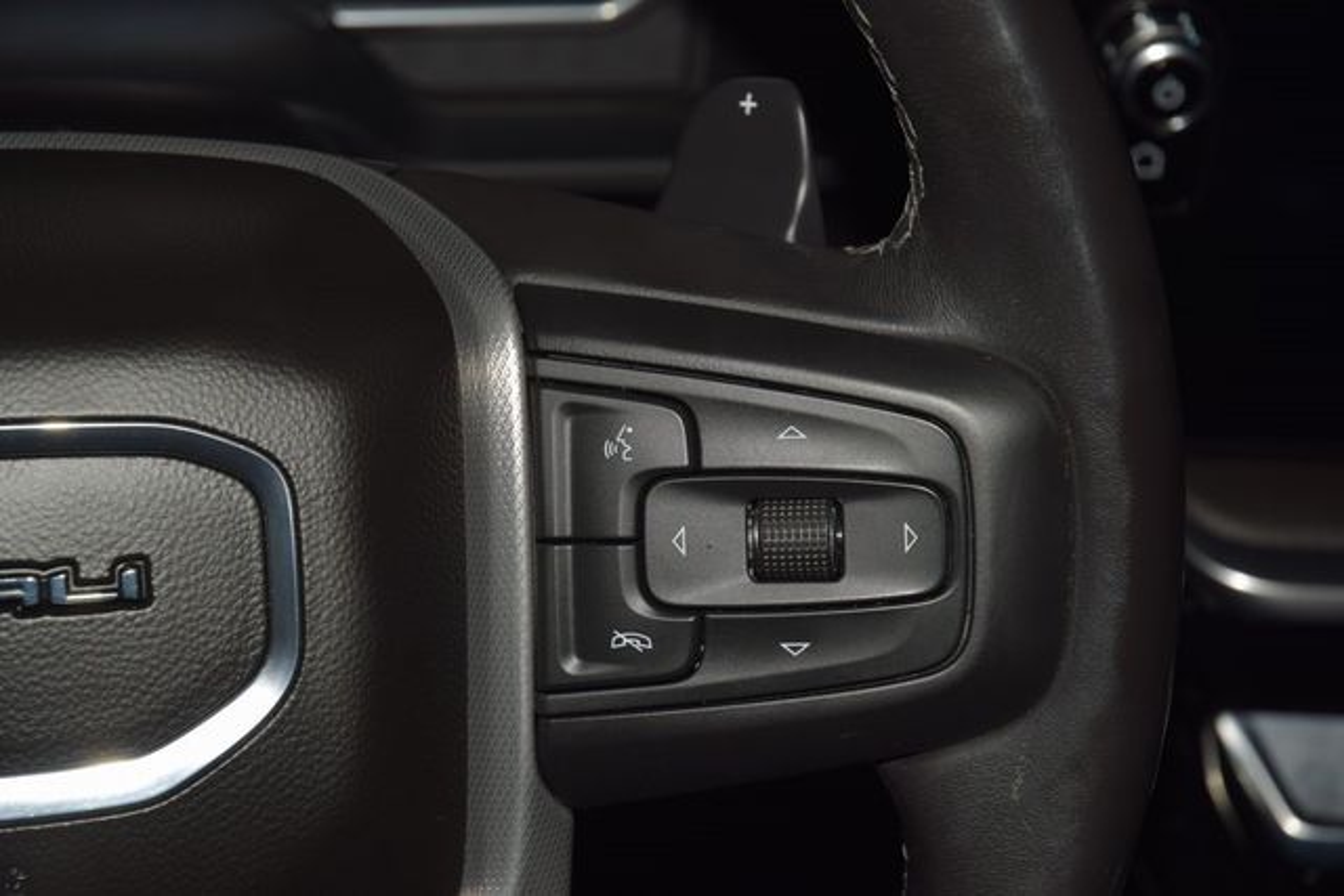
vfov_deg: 13.0
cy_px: 448
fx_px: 3921
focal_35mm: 105
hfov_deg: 19.5
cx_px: 672
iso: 100
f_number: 8
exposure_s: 1/125
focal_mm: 70
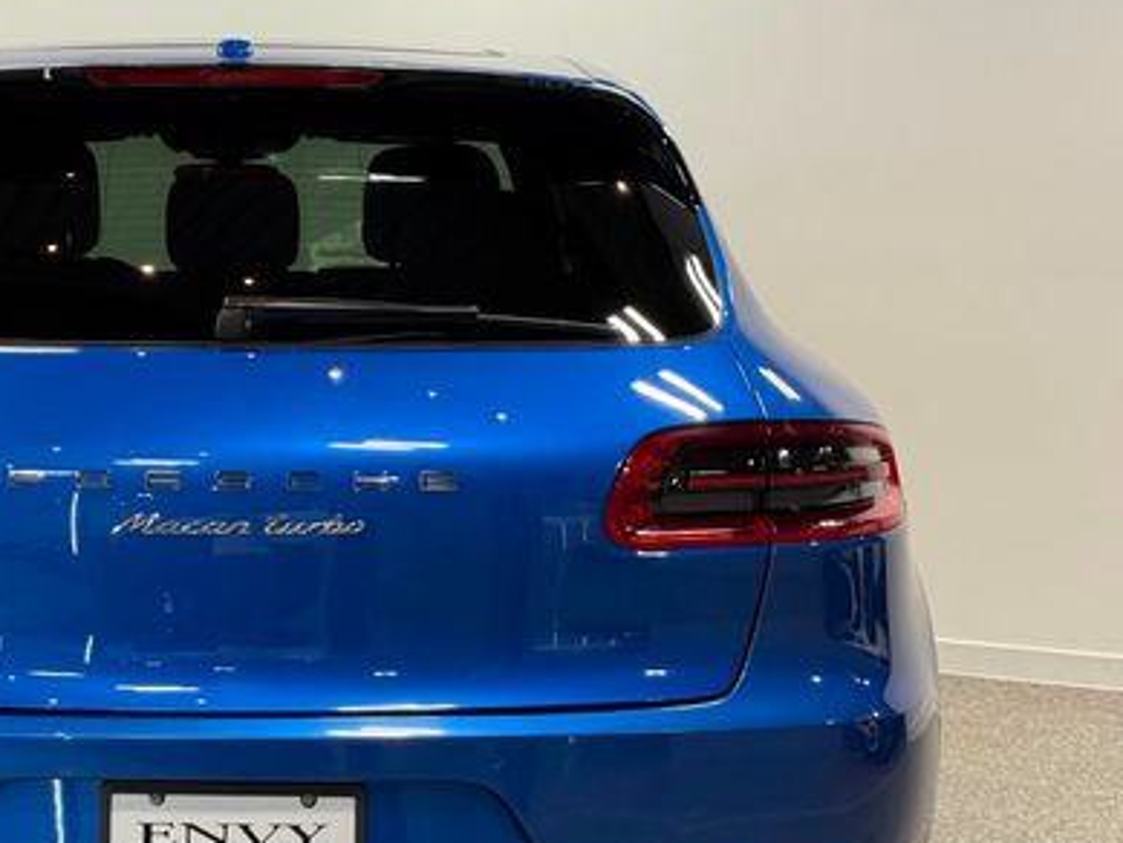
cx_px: 245
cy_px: 471
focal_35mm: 79
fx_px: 2564
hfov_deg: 24.4
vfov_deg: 18.7
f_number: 1.78
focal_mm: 6.76
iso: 64
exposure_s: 1/221
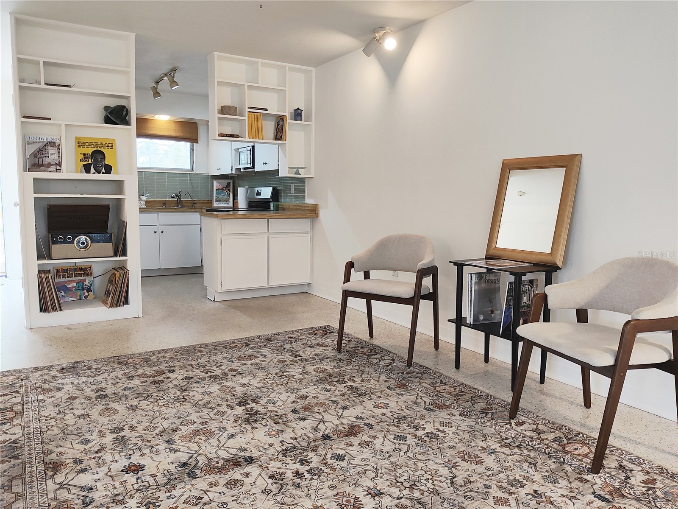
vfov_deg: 54.9
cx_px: 339
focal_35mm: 25
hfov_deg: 69.4
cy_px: 254
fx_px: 490
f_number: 1.5
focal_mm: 4.15
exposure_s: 1/60.1
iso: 189
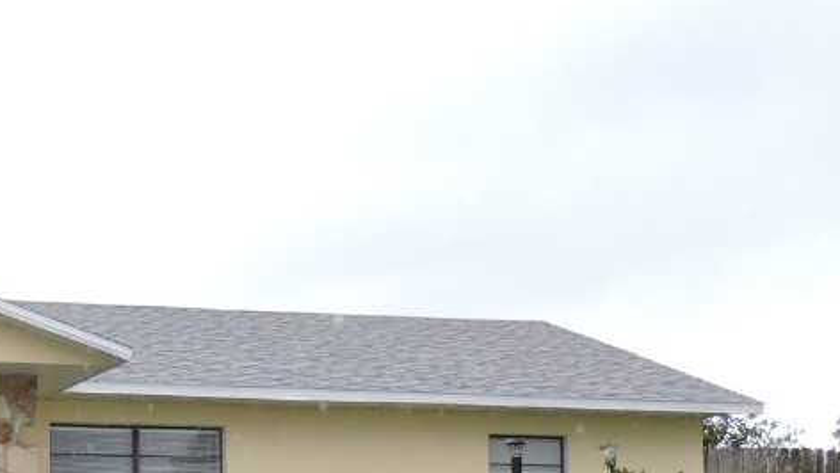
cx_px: 59
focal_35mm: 111
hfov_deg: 18.9
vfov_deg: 10.8
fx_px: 2473
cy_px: 503
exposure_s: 1/800
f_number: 3.5
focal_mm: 8.4
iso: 560
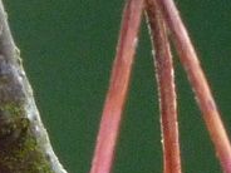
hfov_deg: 0.4
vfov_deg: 0.3
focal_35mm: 5201
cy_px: 354
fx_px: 34707
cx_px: -151
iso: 400
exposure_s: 1/125
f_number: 5.2
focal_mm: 108
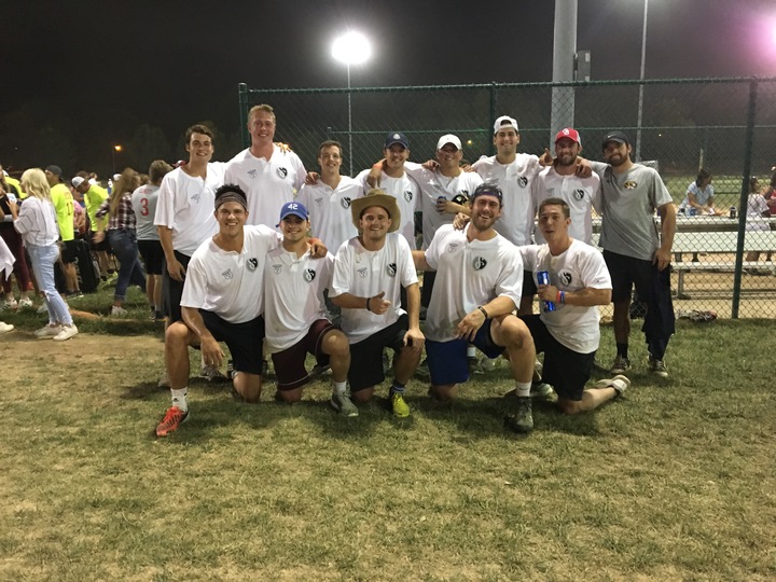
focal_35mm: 29
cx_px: 388
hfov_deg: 61.7
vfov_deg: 48.2
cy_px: 291
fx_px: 650
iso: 200
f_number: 2.2
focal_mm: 4.15
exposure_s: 1/15
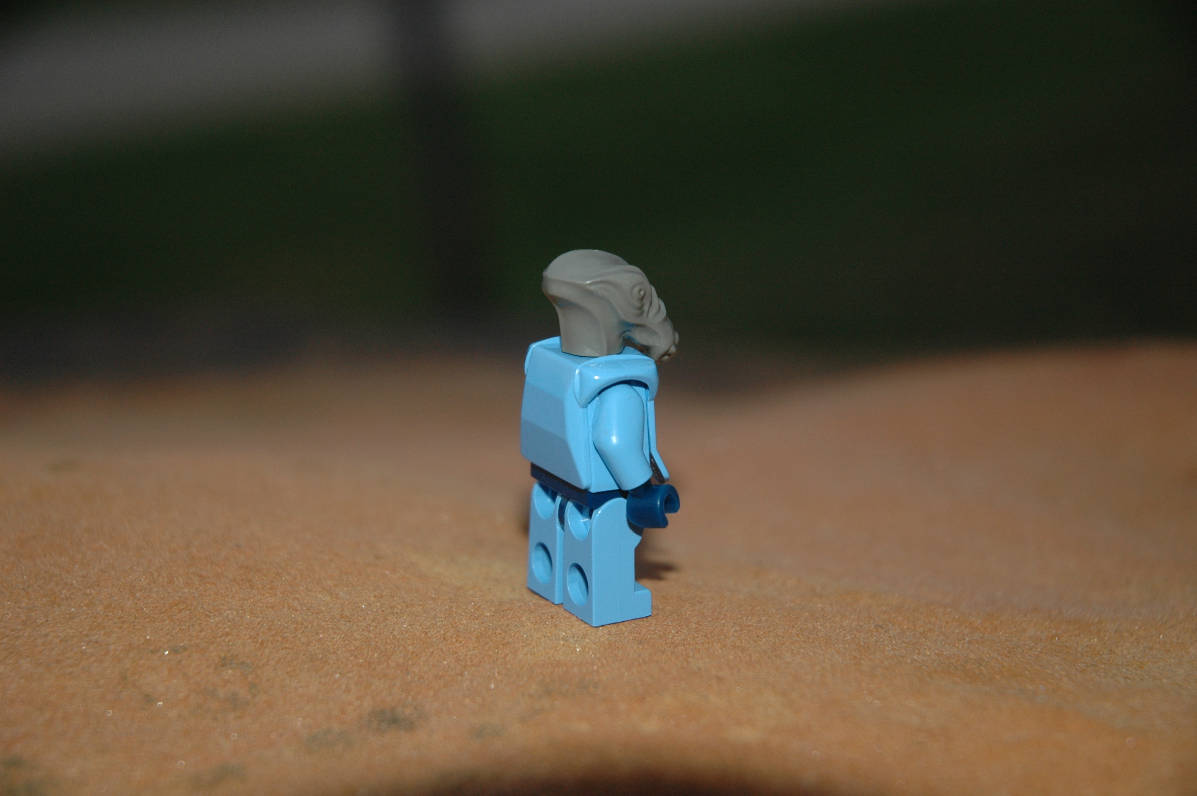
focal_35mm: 105
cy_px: 398
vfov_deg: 13.0
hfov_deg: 19.5
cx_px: 598
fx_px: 3488
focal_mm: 70
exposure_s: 1/60
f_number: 4.5
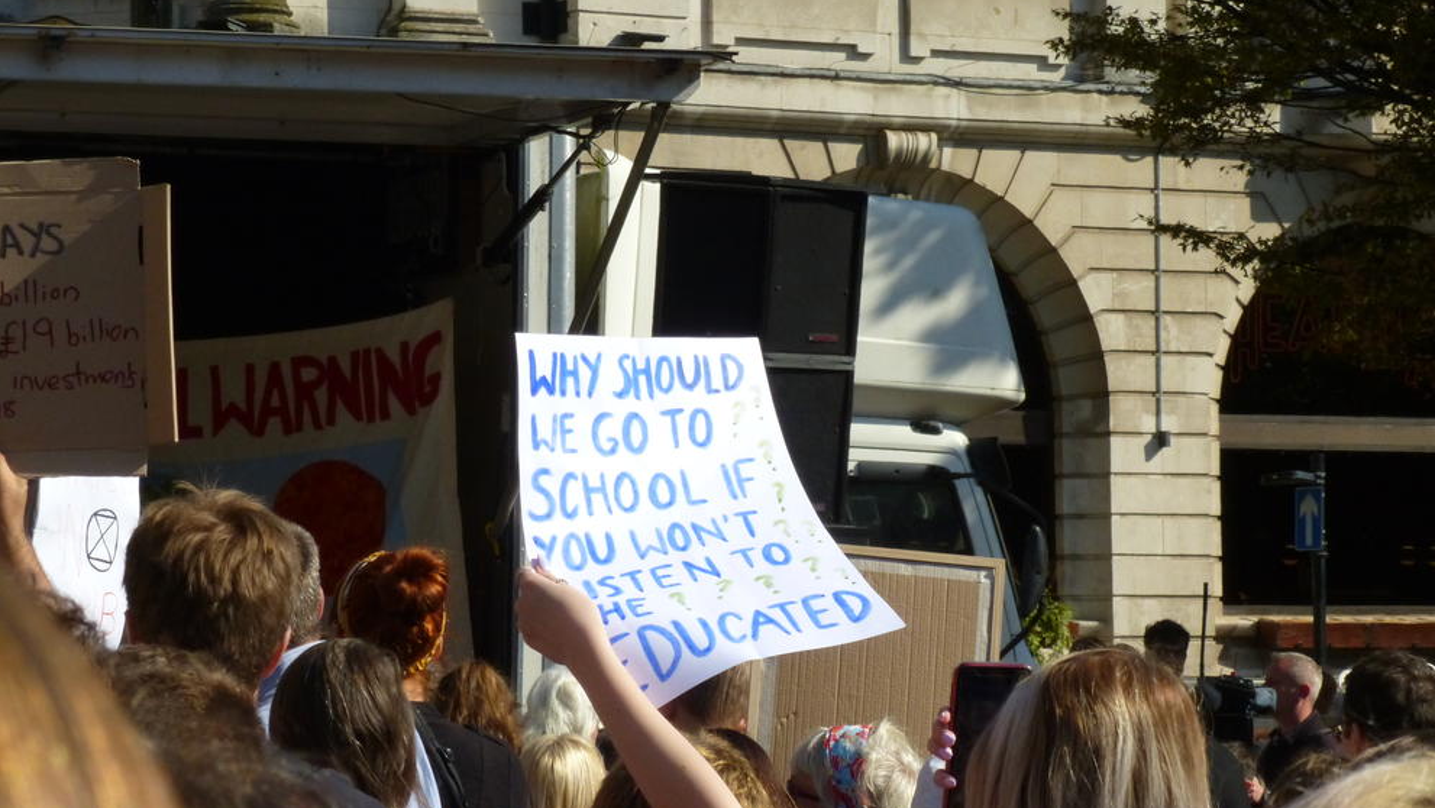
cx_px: 723
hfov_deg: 14.9
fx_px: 5481
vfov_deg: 8.4
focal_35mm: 144
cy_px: 502
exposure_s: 1/2000
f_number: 6.3
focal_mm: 23.4
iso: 400
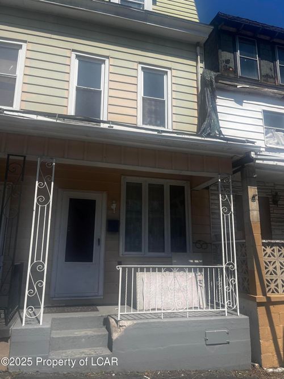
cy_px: 190
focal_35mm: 26
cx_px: 142
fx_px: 285
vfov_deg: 67.3
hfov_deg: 53.0
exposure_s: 1/4310
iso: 50
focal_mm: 5.1
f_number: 1.6
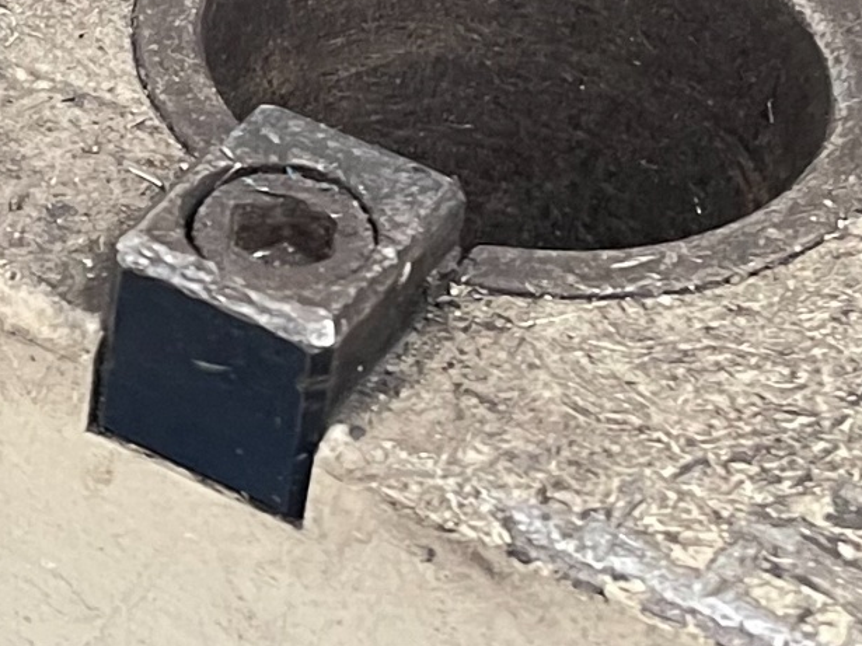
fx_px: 3436
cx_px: -174
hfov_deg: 13.9
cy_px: 226
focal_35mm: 138
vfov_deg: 10.7
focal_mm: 5.1
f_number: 1.6
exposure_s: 1/60
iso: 250
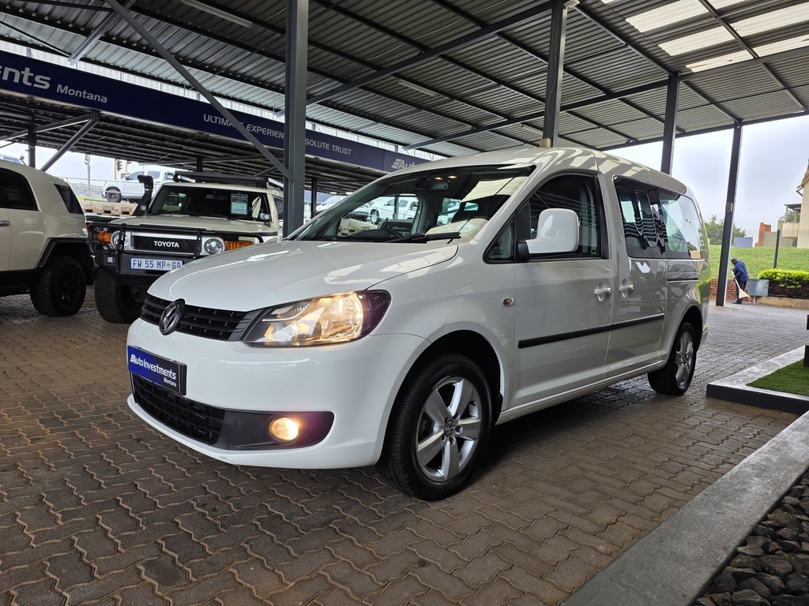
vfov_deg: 58.9
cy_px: 303
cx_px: 404
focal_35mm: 23
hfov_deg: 73.9
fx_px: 538
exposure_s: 1/100
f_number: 1.7
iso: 40
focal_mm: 6.25
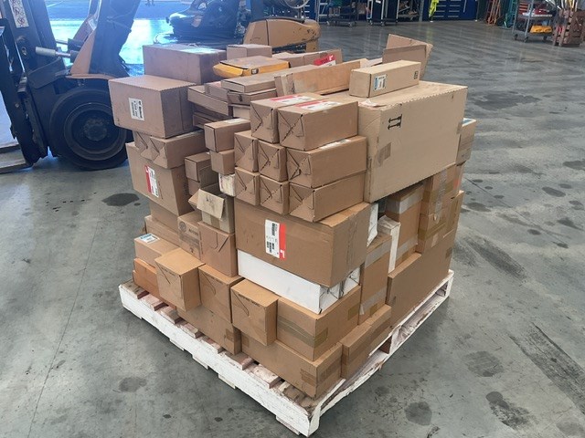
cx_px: 292
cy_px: 219
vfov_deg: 48.2
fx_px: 490
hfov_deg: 61.7
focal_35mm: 29
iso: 64
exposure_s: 1/100
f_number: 1.8
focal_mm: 3
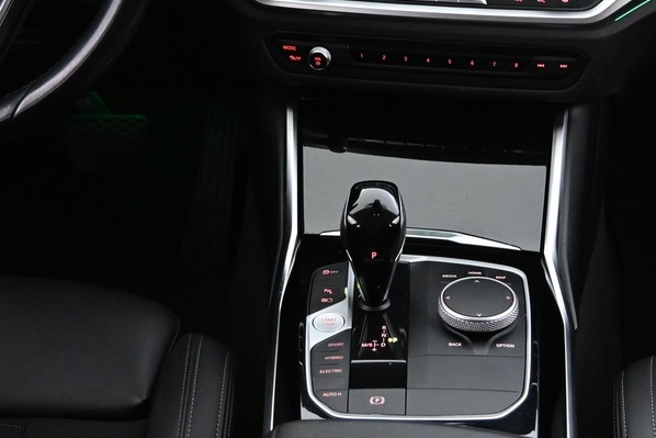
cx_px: 419
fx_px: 1185
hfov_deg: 30.8
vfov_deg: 20.7
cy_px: 96
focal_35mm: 65
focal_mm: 16
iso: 2800
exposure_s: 1/25
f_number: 3.5
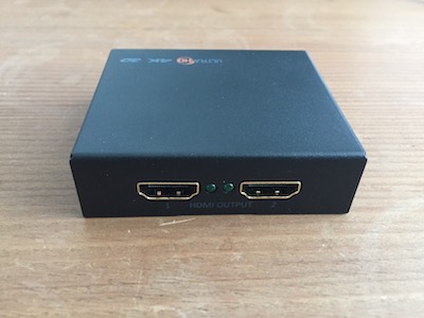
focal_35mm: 29
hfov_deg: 61.7
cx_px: 212
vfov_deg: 48.2
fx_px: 355
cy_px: 159
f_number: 2.2
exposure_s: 1/17
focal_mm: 4.15
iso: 250
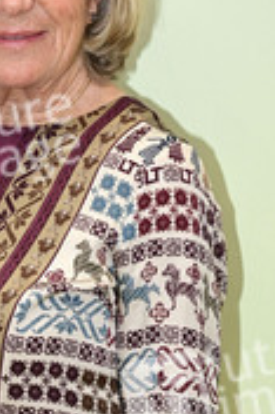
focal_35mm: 91
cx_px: 28
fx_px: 1045
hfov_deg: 14.8
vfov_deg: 22.3
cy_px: 268
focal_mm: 40
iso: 1600
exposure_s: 1/160
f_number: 6.3
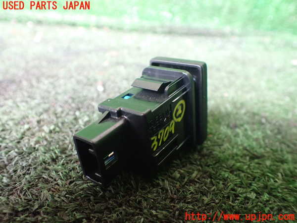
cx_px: 148
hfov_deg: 60.0
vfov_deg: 46.8
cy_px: 112
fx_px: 257
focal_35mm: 30
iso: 800
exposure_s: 1/60
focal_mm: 5.4
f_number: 2.3
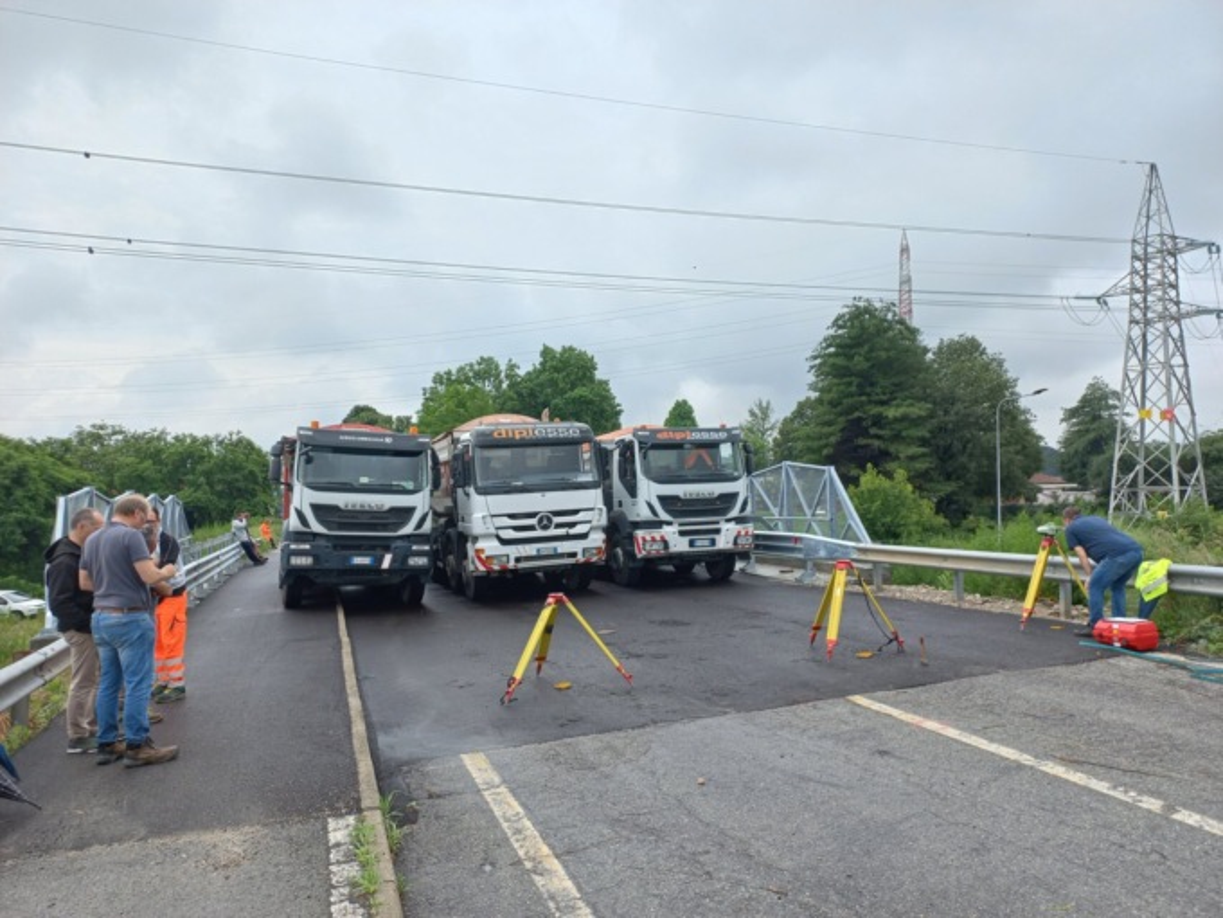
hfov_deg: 69.4
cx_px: 612
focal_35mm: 25
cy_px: 459
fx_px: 883
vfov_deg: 54.9
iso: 25
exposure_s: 1/385
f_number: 1.8
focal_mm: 4.6
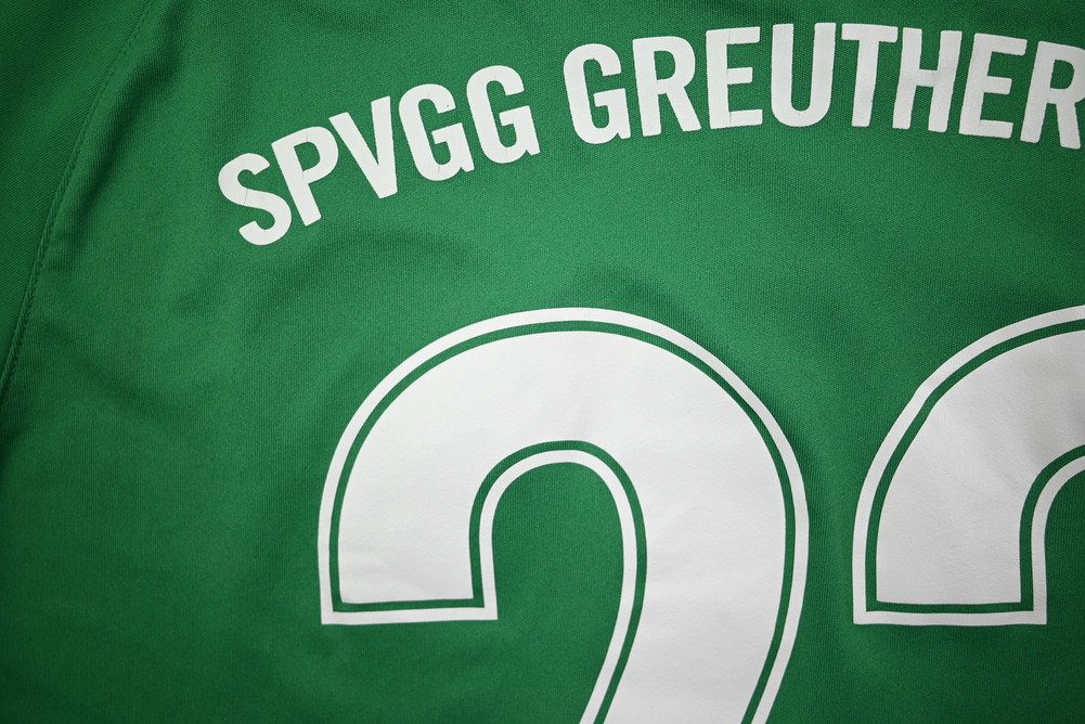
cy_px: 362
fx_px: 1025
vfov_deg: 38.9
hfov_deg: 55.8
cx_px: 542
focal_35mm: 34
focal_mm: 34
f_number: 5
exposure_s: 1/125
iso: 200
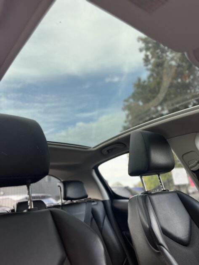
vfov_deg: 67.3
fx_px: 199
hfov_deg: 53.1
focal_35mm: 26
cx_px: 100
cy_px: 132
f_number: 1.5
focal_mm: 5.7
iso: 40
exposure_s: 1/244
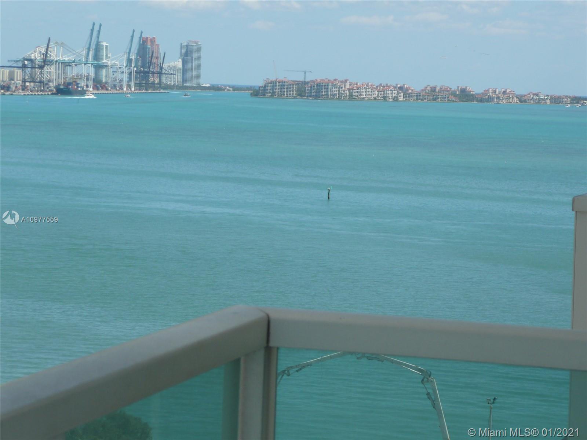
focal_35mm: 128
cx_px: 294
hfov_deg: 15.4
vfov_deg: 11.6
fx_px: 2171
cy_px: 220
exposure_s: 1/640
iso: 100
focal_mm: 20.9
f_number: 4.7
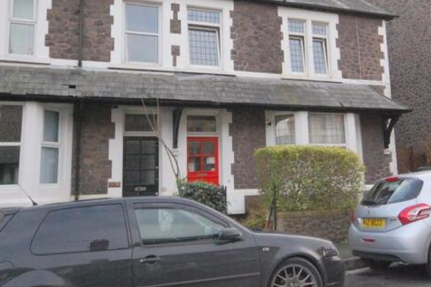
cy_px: 112
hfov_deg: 57.0
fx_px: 395
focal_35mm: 33
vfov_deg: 39.8
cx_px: 248
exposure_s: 1/160
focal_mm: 16
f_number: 13
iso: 1600
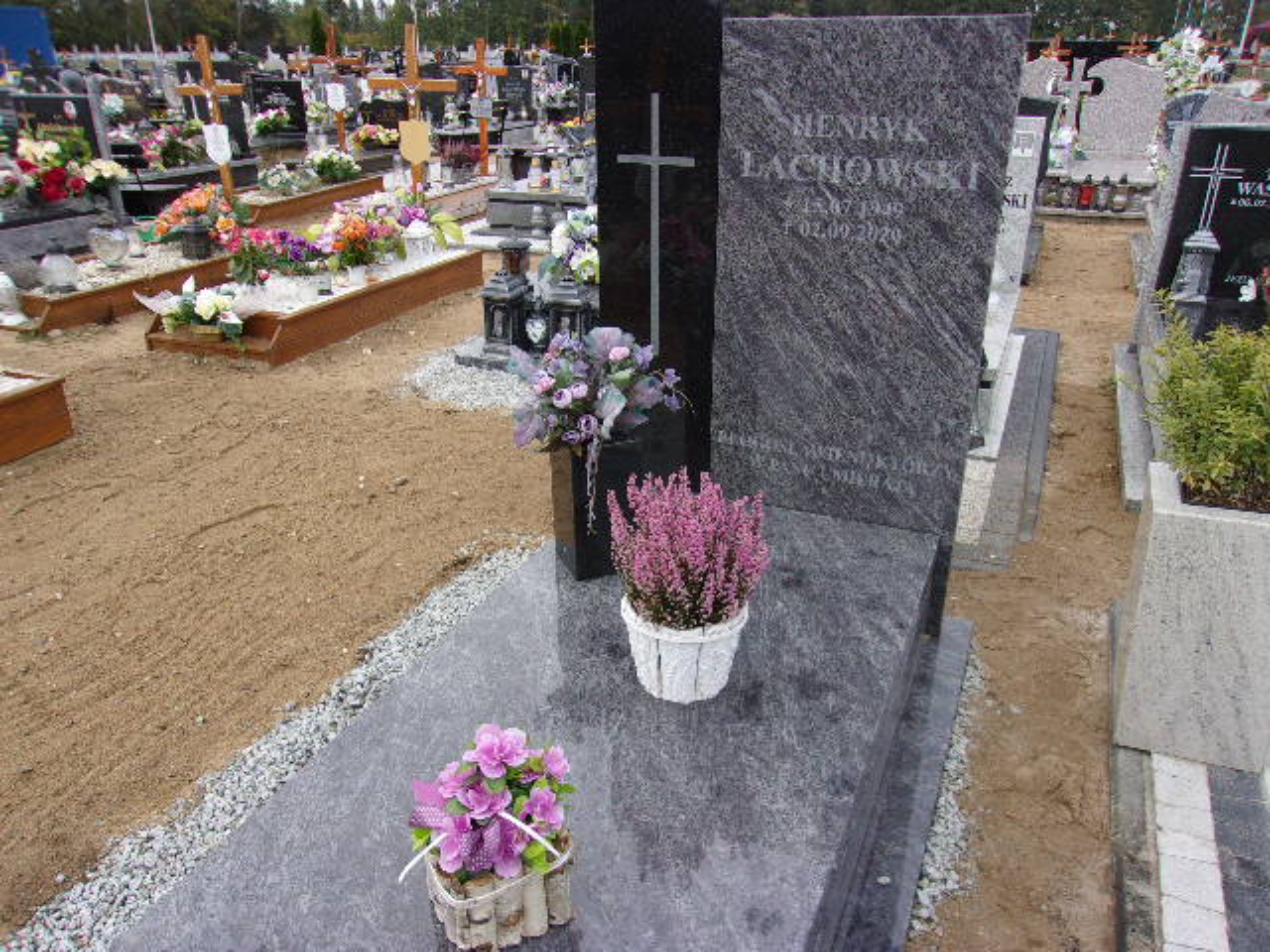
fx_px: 991
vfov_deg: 51.4
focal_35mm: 27
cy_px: 476
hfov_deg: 65.3
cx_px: 635
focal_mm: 4.9
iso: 80
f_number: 3
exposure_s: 1/160
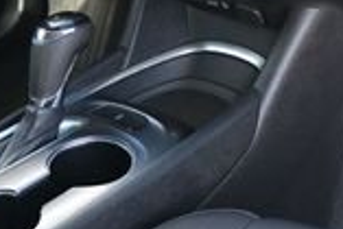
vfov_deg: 12.1
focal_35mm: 113
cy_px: 57
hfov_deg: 17.6
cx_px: 354
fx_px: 1078
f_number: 3.8
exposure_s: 1/125
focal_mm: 18.5
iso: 640
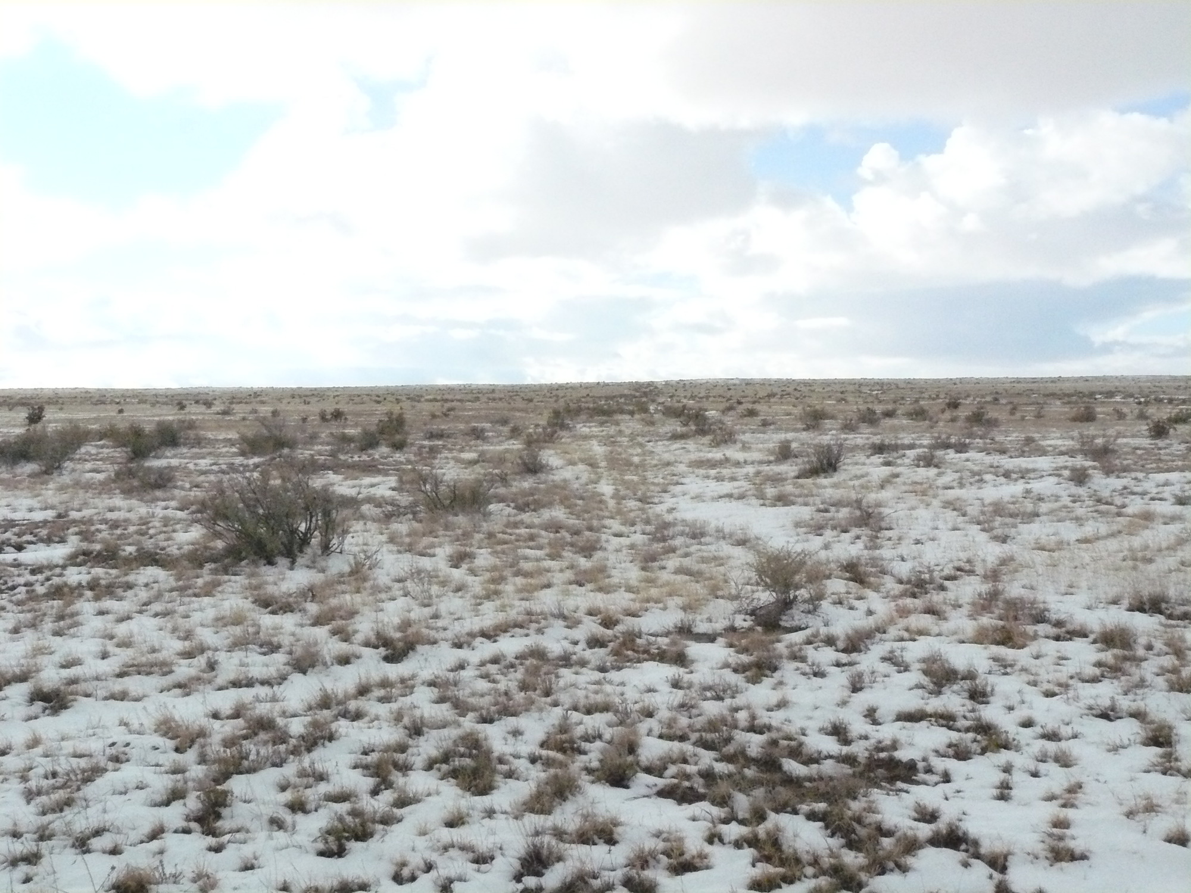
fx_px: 1239
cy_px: 446
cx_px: 596
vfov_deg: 39.7
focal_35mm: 36
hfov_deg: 51.4
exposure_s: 1/2000
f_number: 8
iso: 800
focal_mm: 6
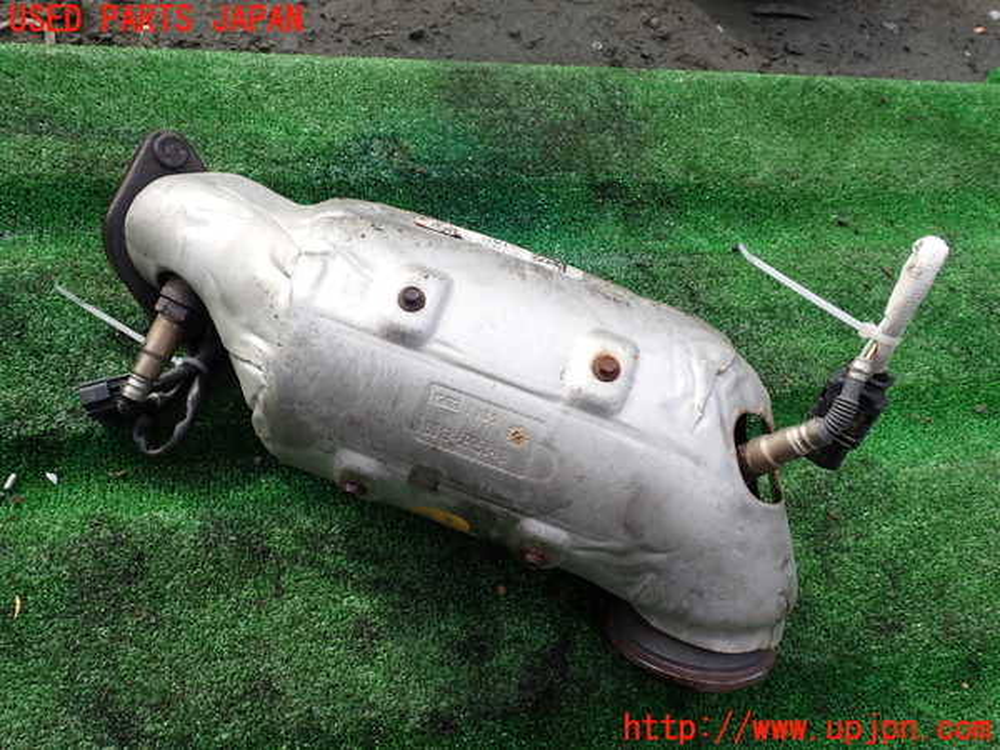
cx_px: 500
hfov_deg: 60.0
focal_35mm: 30
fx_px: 867
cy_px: 375
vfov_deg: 46.8
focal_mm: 5.4
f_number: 3.2
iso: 100
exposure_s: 1/400
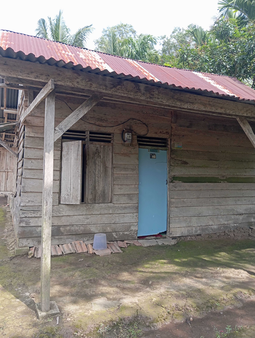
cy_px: 169
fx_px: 274
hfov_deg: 49.9
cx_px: 128
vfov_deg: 63.4
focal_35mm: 28
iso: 55
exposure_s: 1/238
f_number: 1.8
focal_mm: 4.22
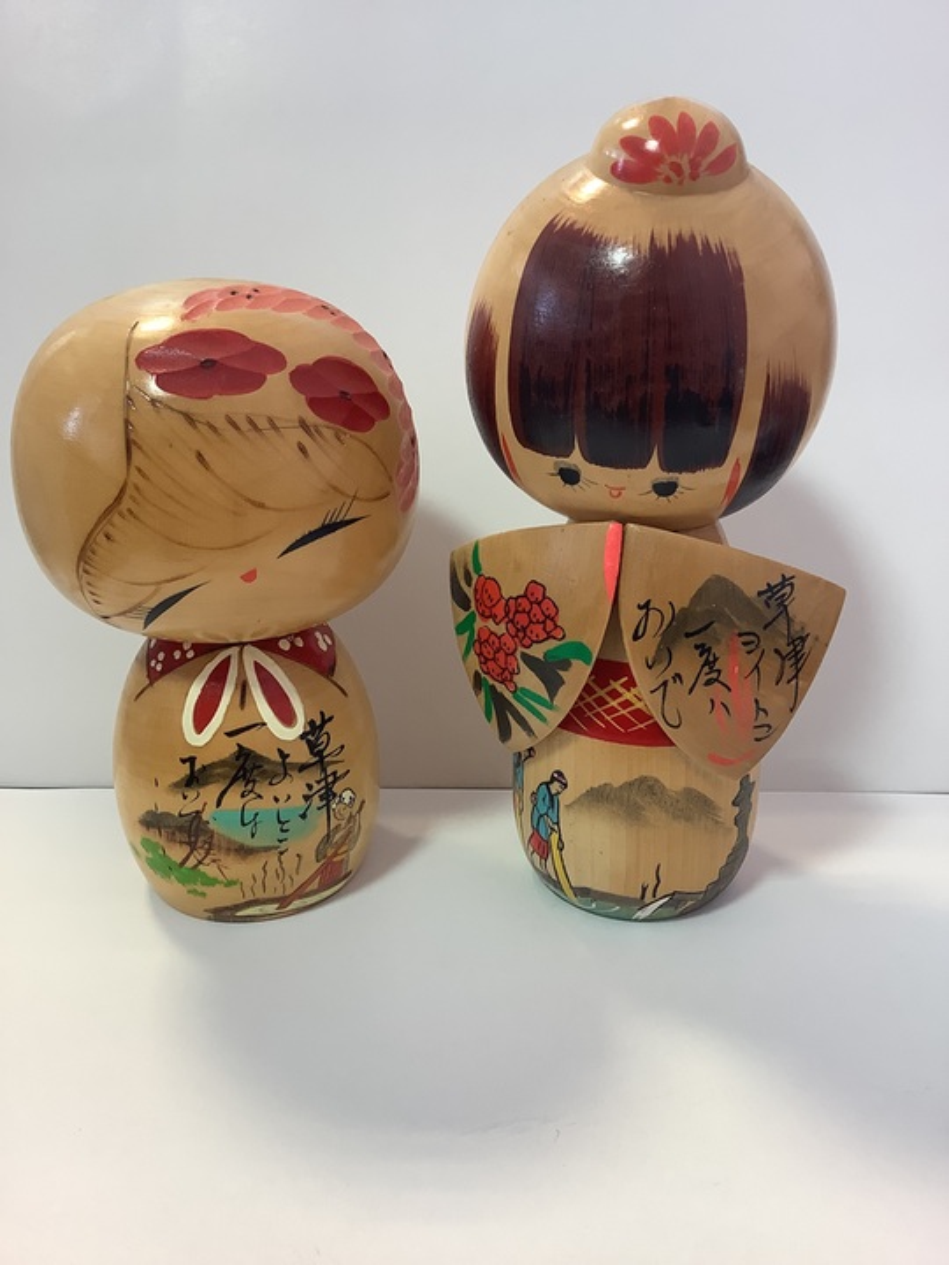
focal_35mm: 31
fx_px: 1133
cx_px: 474
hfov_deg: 45.4
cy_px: 632
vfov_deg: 58.4
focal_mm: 3.3
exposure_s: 1/50
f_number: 2.4
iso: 64
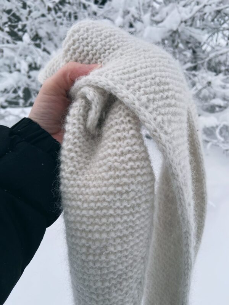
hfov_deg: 53.1
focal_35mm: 26
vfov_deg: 67.3
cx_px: 114
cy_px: 152
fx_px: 229
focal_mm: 4.25
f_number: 1.8
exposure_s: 1/122
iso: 32
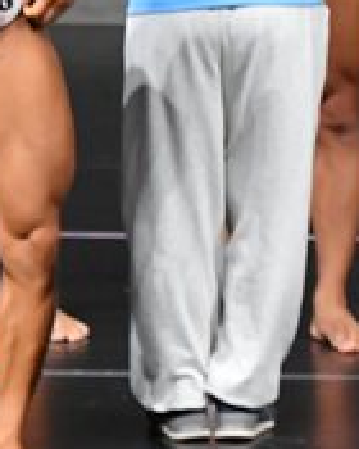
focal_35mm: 1121
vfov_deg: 1.7
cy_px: 31
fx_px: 14888
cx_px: 842
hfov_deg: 1.4
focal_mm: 180
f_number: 5.6
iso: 4000
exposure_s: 1/400
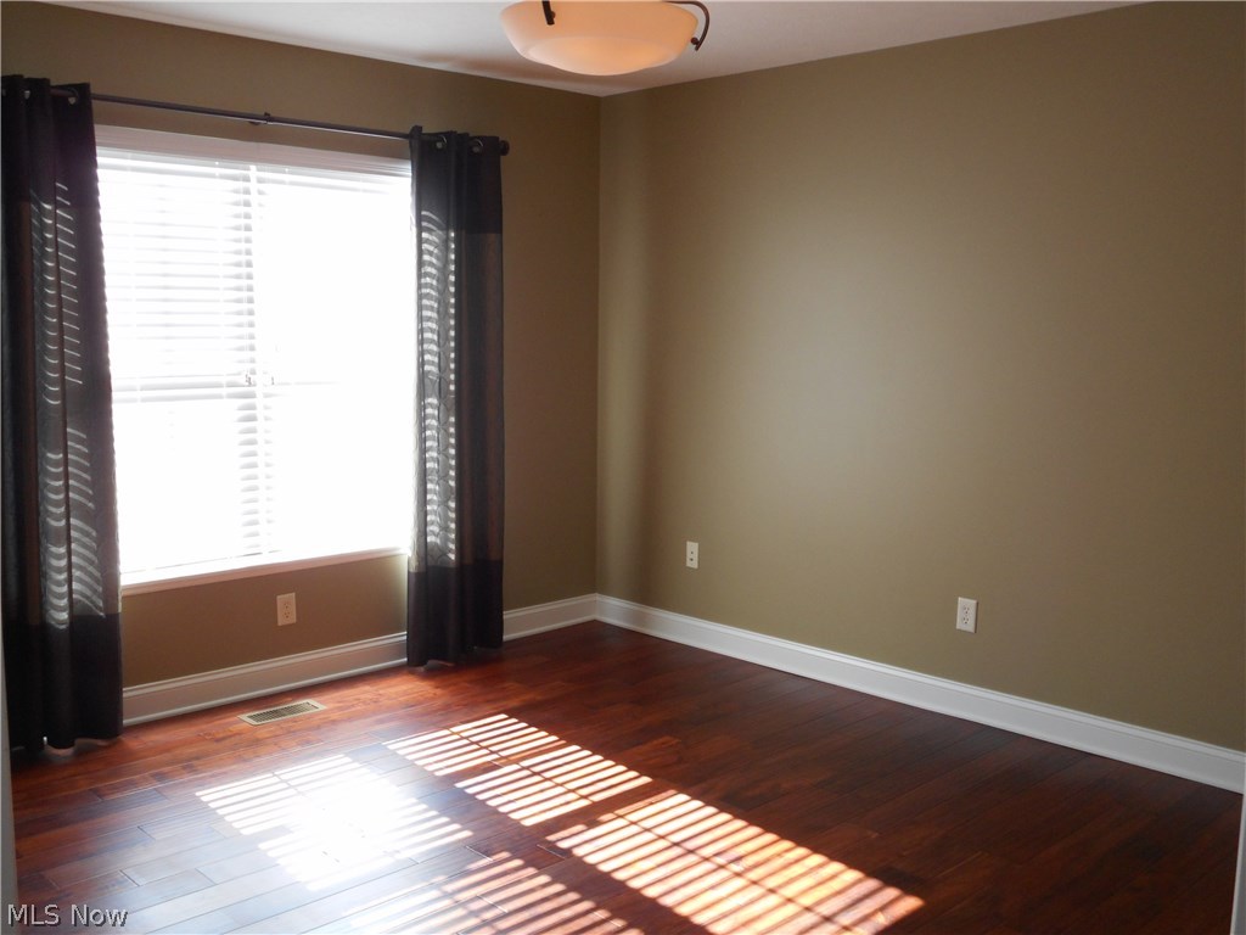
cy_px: 468
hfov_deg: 54.0
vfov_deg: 41.8
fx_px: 1224
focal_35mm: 34
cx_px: 623
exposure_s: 1/30
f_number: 4.2
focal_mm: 6
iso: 180
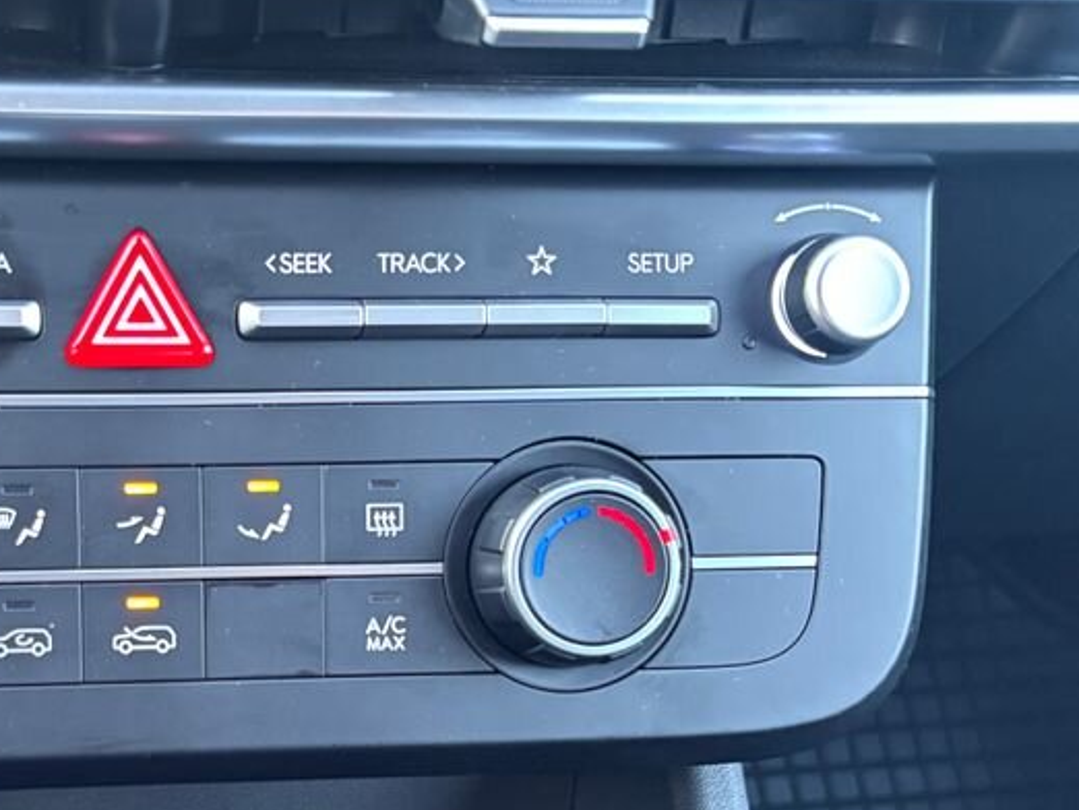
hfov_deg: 35.8
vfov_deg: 28.2
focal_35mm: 51
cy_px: 612
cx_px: 167
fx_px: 1590
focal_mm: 5.96
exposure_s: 1/30
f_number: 1.6
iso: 1000
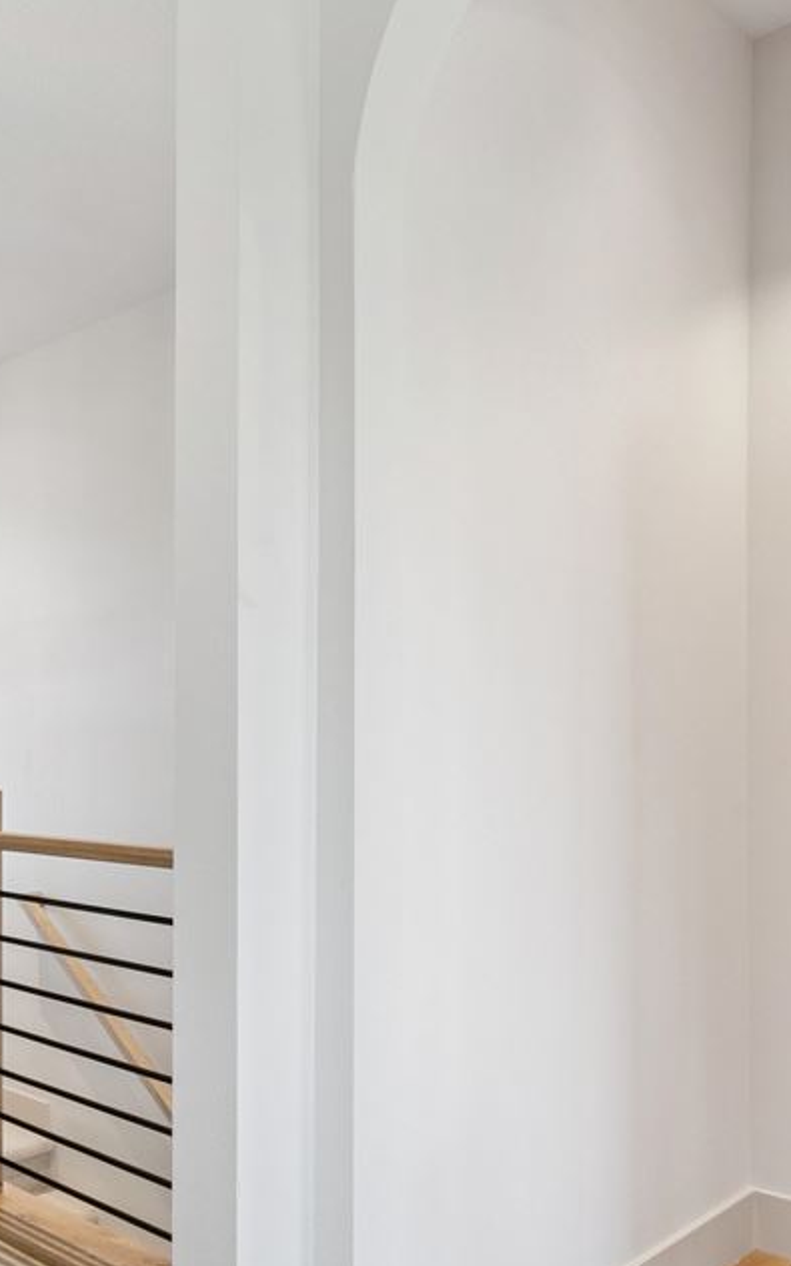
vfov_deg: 57.9
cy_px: 722
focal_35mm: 33
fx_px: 1138
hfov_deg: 36.3
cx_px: 98
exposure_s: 1/8
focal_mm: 16
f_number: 10
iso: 400
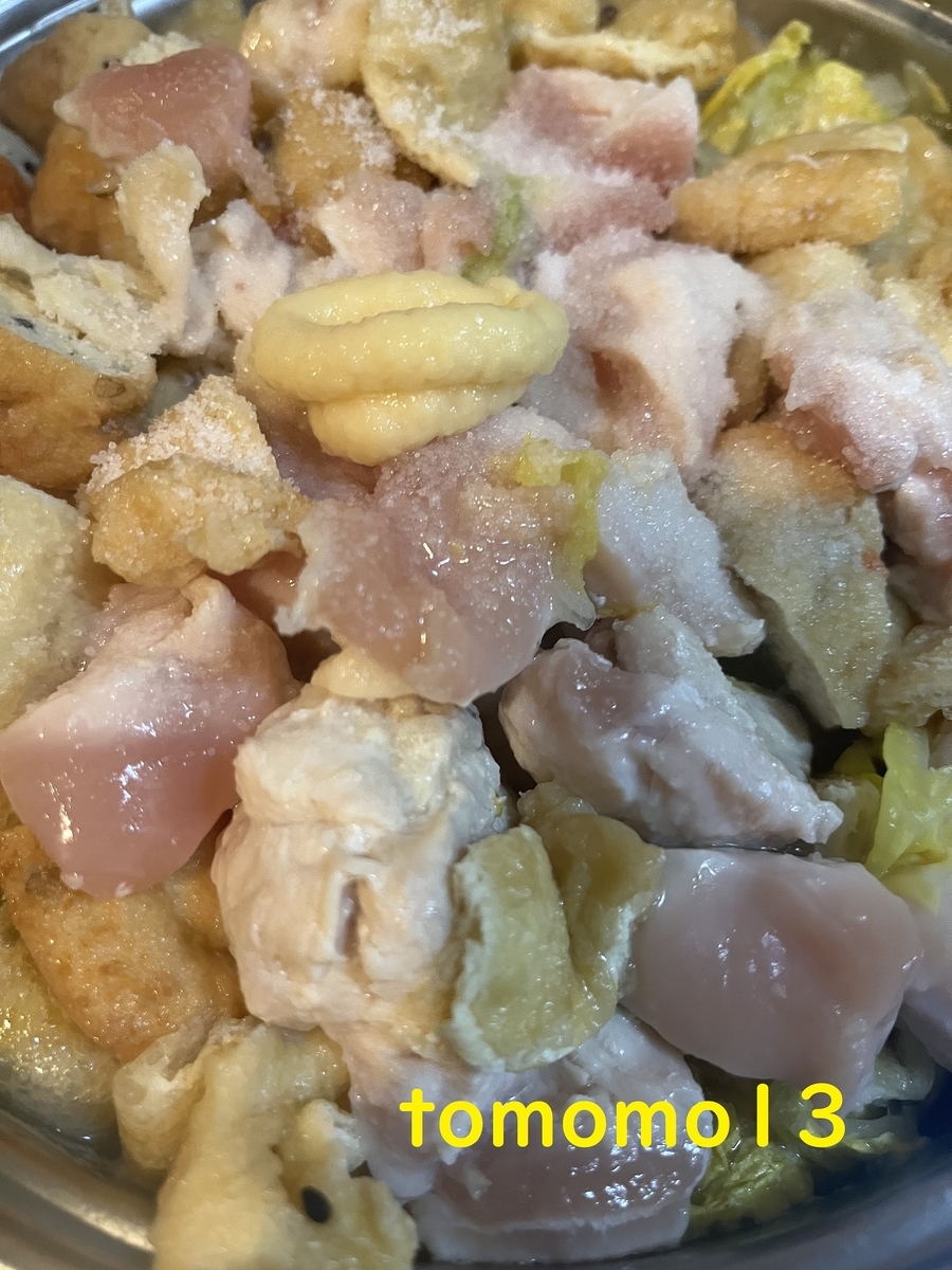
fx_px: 953
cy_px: 635
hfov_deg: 53.1
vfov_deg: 67.3
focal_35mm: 26
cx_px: 476
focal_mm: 5.1
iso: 250
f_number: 1.6
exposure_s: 1/50
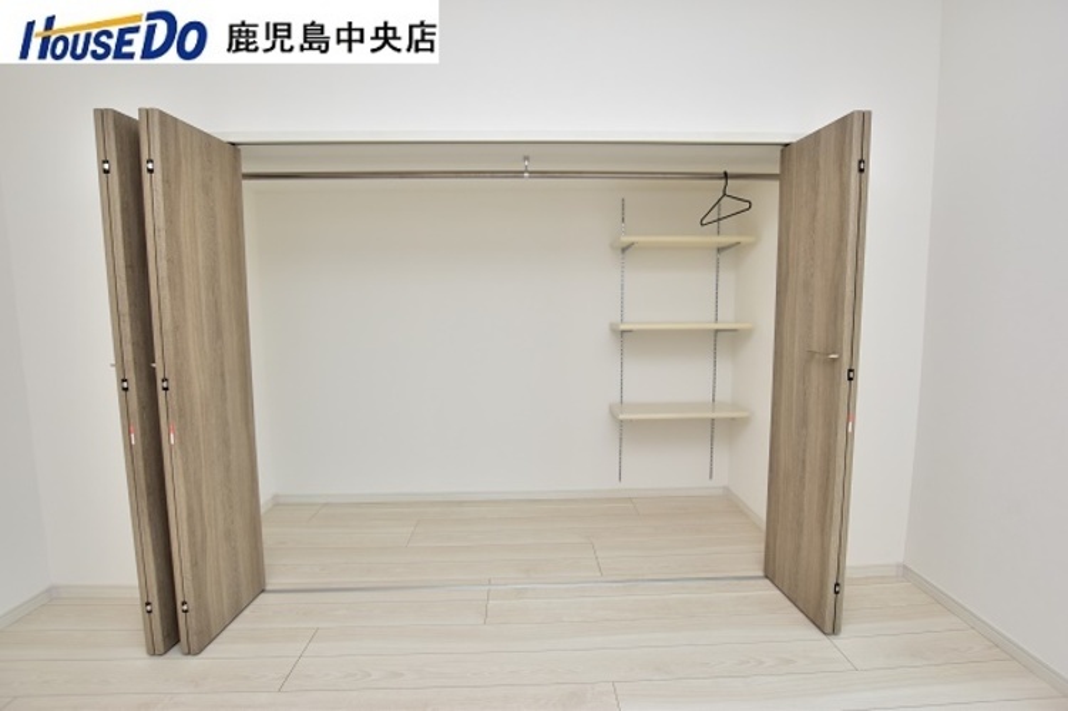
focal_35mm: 16
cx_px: 534
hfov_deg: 95.0
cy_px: 356
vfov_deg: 72.0
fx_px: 489
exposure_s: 1/200
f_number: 4.5
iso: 160
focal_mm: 11
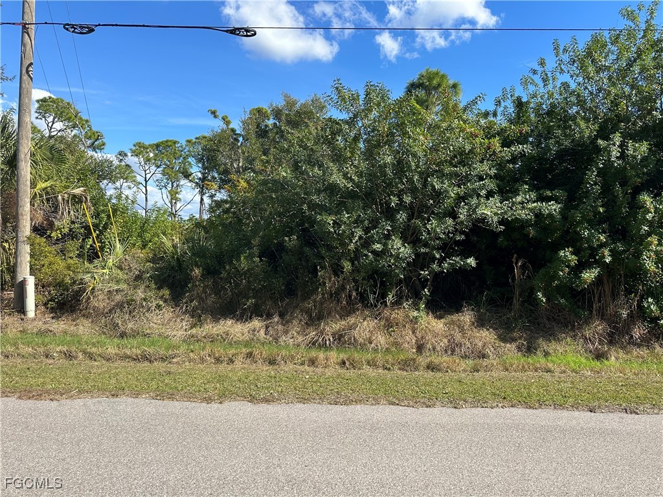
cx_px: 332
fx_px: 460
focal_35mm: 24
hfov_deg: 71.6
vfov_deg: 56.8
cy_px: 248
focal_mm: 6.86
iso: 80
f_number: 1.78
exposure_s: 1/2591
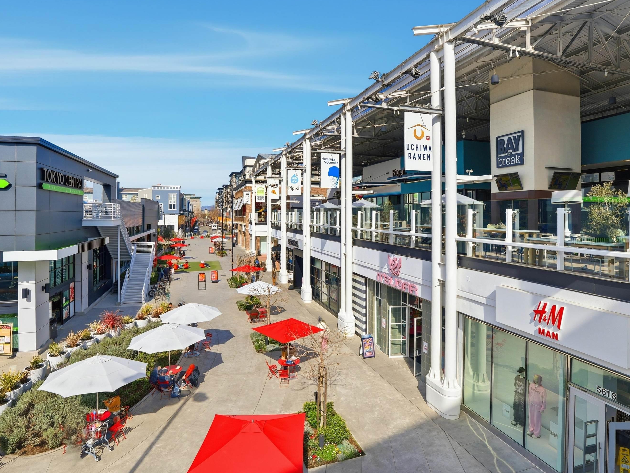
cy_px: 243
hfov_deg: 87.7
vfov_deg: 71.6
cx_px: 318
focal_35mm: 18
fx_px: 328
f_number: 5.6
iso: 250
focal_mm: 16
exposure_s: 1/8000
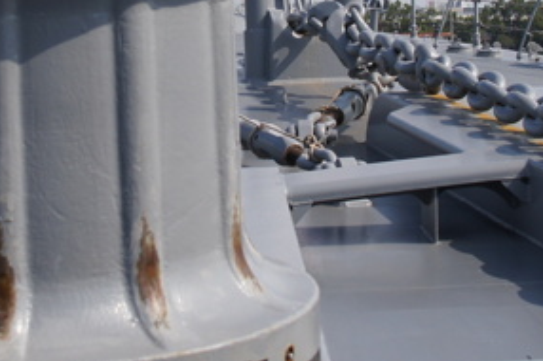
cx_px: 230
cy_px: -28
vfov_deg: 11.4
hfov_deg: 17.4
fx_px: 1778
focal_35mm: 118
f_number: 4.5
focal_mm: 22
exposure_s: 1/800
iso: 100
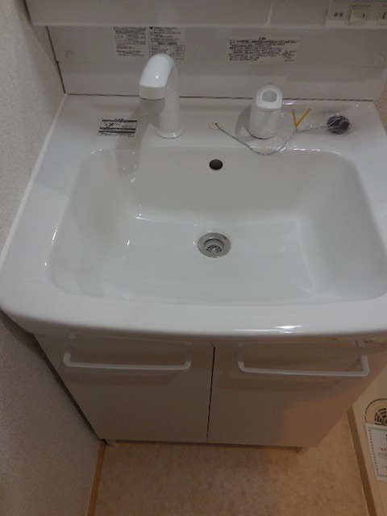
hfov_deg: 54.9
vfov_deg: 69.4
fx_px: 373
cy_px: 258
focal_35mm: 25
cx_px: 194
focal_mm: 4.5
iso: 125
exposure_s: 1/40
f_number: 3.3
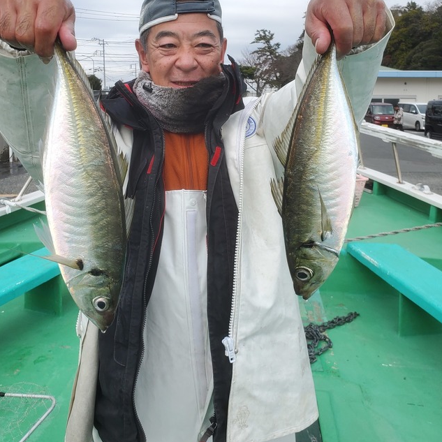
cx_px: 222
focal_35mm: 31
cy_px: 158
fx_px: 448
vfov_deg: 51.8
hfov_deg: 52.5
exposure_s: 1/521
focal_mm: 4.3
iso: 50
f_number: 2.4
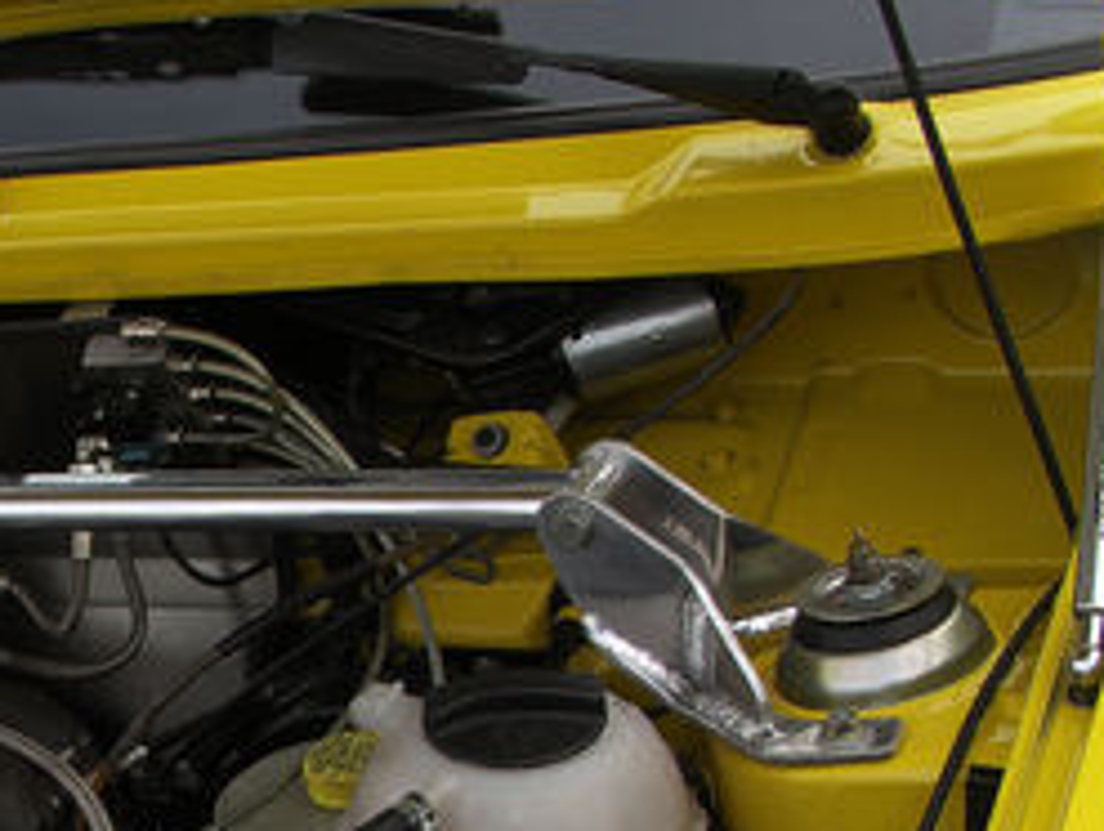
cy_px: 952
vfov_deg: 18.8
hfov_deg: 24.4
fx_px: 2395
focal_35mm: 75
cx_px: -85
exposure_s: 1/100
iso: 50
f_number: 3.5
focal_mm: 7.6
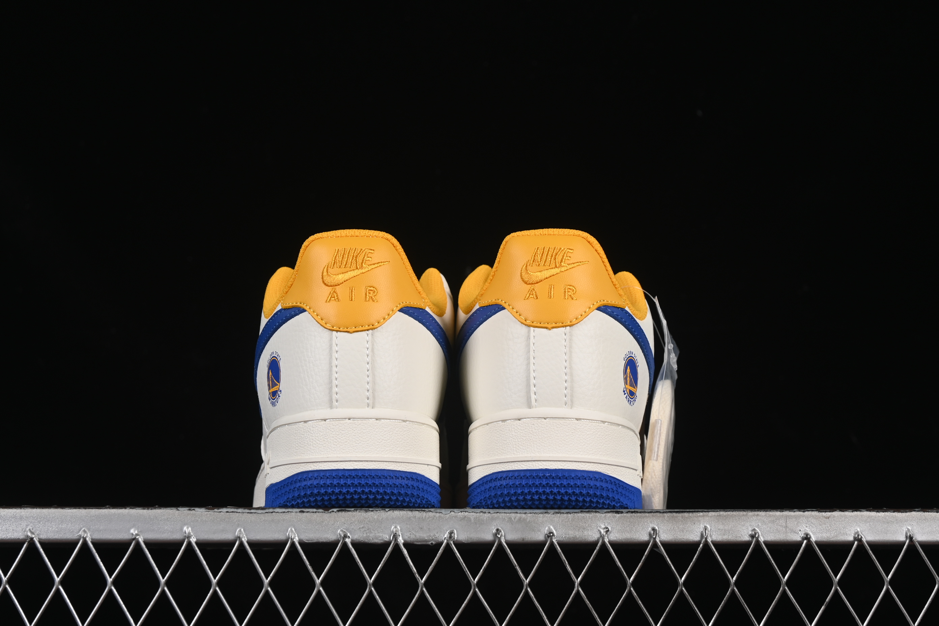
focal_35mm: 75
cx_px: 470
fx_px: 1956
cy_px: 313
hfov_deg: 27.0
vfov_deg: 18.2
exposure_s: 1/80
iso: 160
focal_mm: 50
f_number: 8
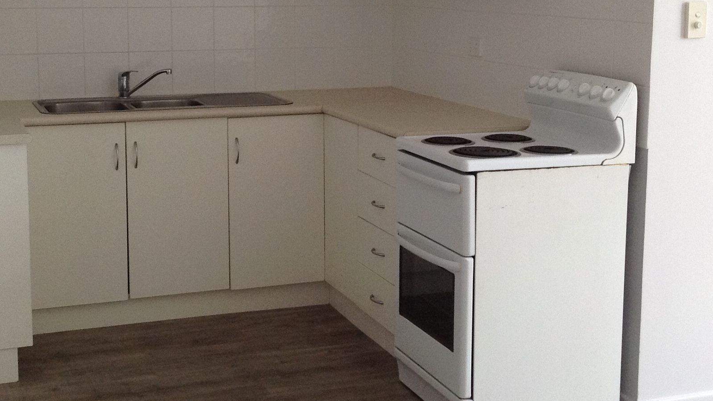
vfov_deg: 19.3
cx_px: 285
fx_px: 1172
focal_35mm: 62
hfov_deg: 33.7
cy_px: 116
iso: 100
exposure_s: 1/120
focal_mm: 4.28
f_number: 2.4
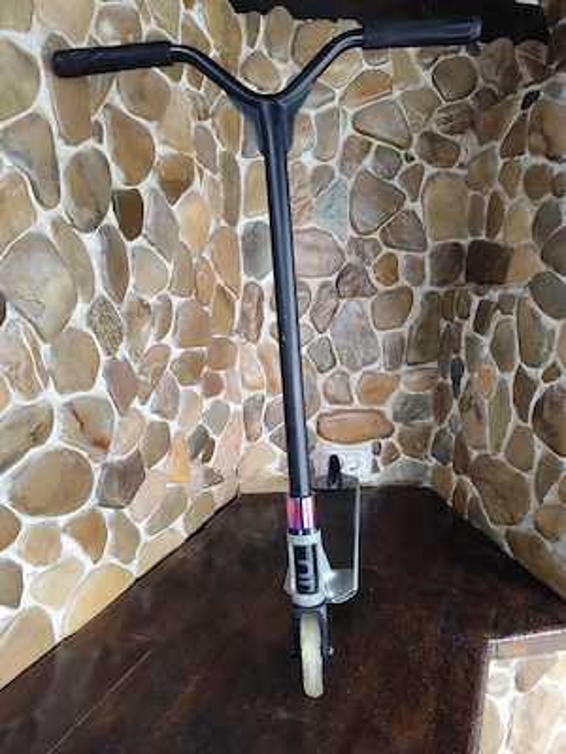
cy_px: 377
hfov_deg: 58.9
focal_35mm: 23
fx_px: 501
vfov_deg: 73.9
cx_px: 283
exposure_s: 1/25
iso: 800
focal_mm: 6.14
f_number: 1.65
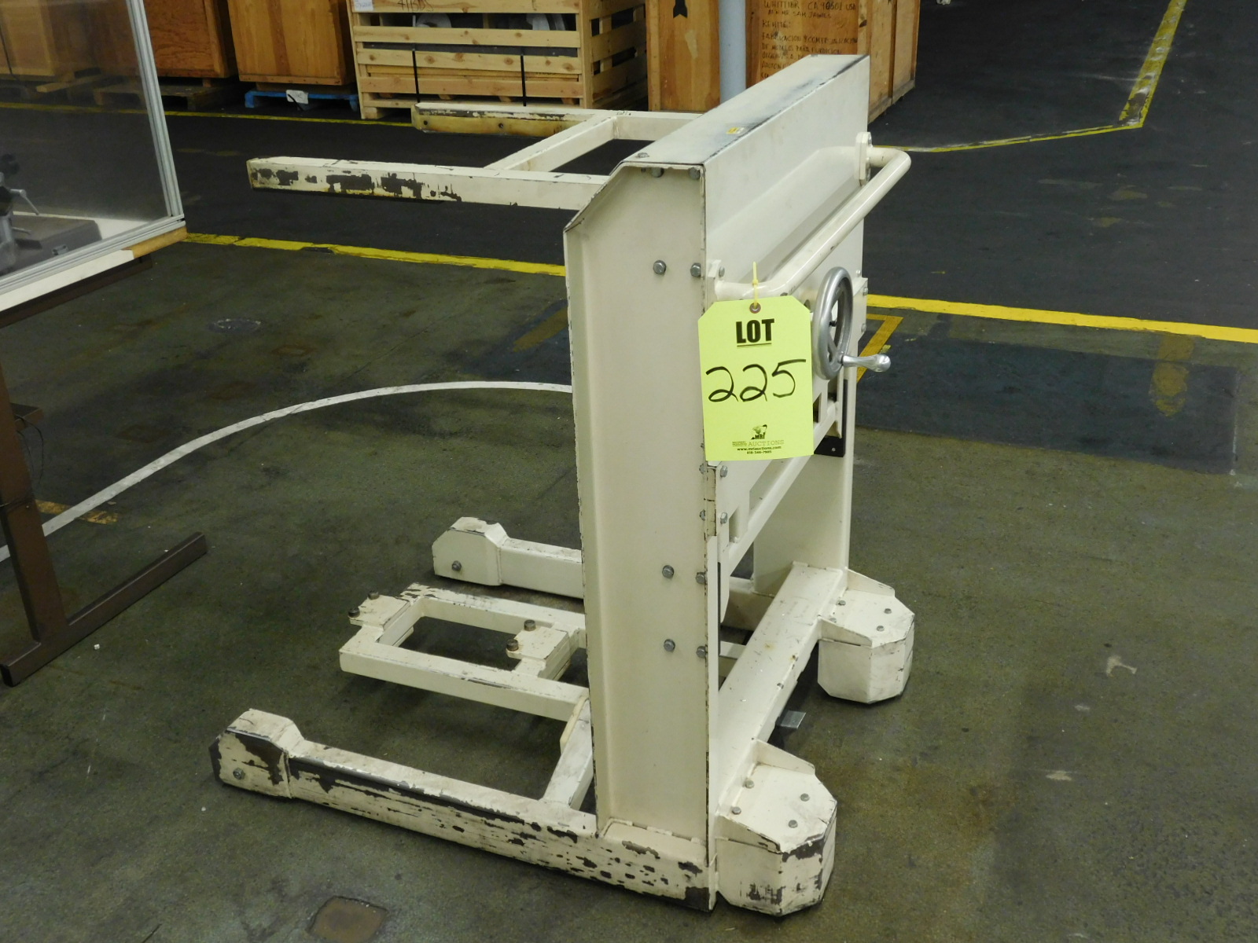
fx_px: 1308
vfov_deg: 39.7
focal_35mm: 36
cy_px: 472
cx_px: 629
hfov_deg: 51.4
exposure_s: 1/30
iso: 320
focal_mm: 6.3
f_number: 3.5
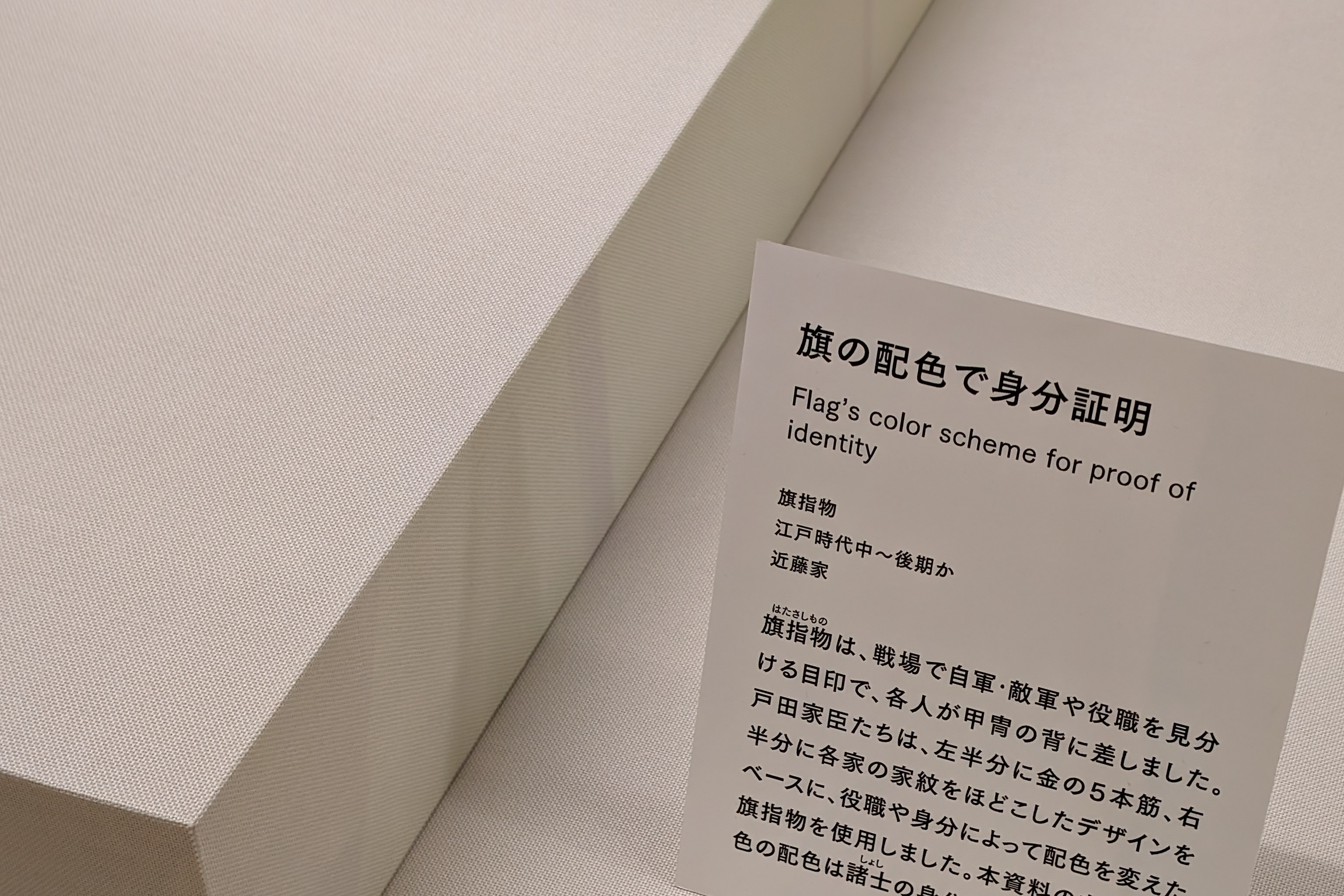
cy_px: 592
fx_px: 2240
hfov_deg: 33.3
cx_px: 790
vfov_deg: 22.5
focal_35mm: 60
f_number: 1.68
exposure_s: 1/28.5
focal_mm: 6.9
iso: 245
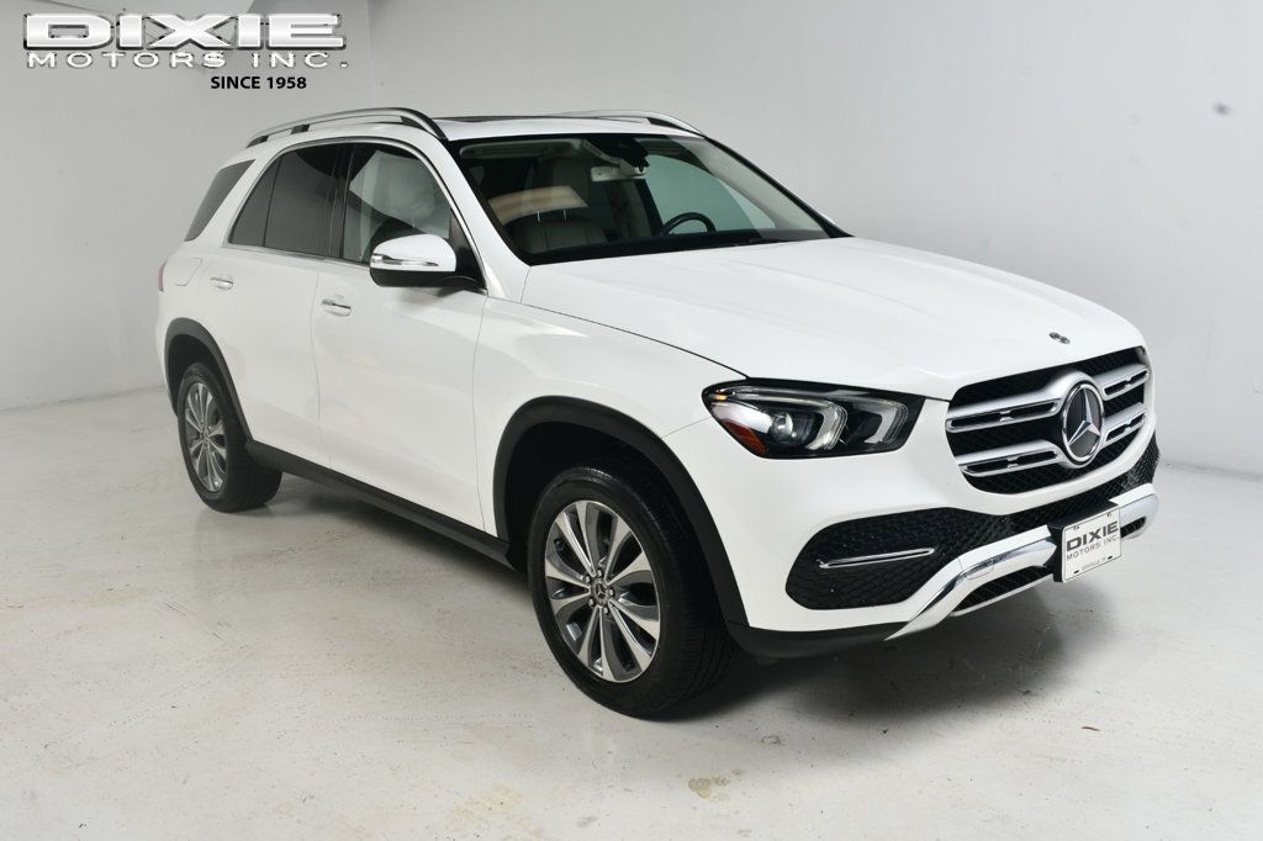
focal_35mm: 33
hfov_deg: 57.2
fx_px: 1157
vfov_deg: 39.9
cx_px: 632
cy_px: 420
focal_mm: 22
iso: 100
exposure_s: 1/160
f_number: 13
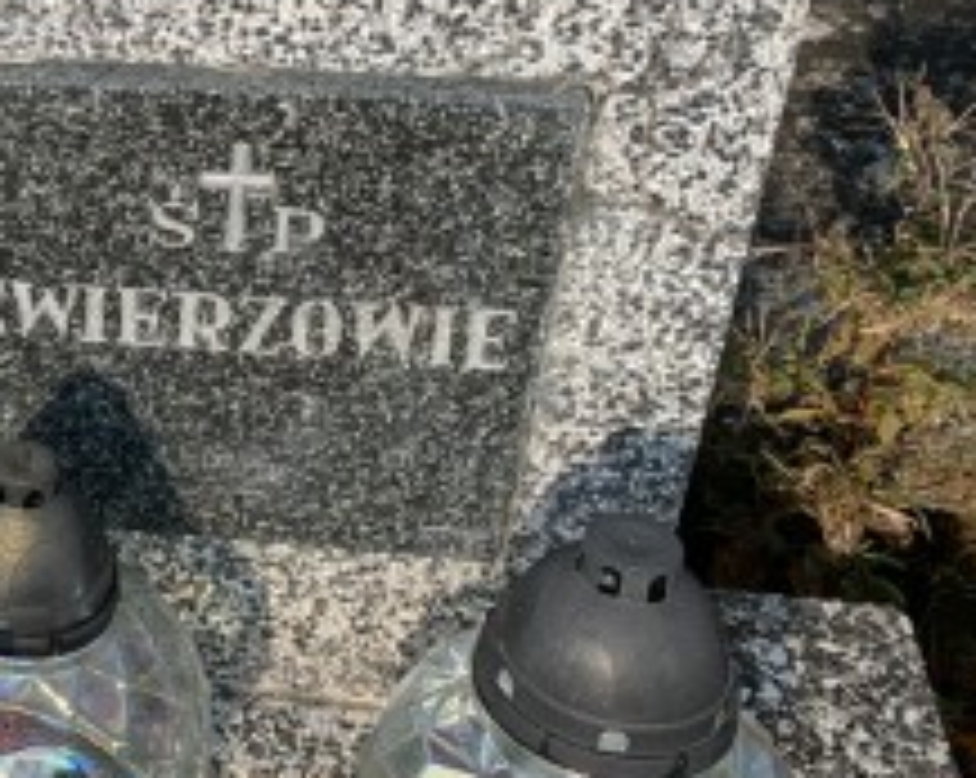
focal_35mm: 75
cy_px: 148
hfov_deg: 21.7
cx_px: -436
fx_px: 2164
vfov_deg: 20.2
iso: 25
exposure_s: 1/1176
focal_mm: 4.25
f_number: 1.8
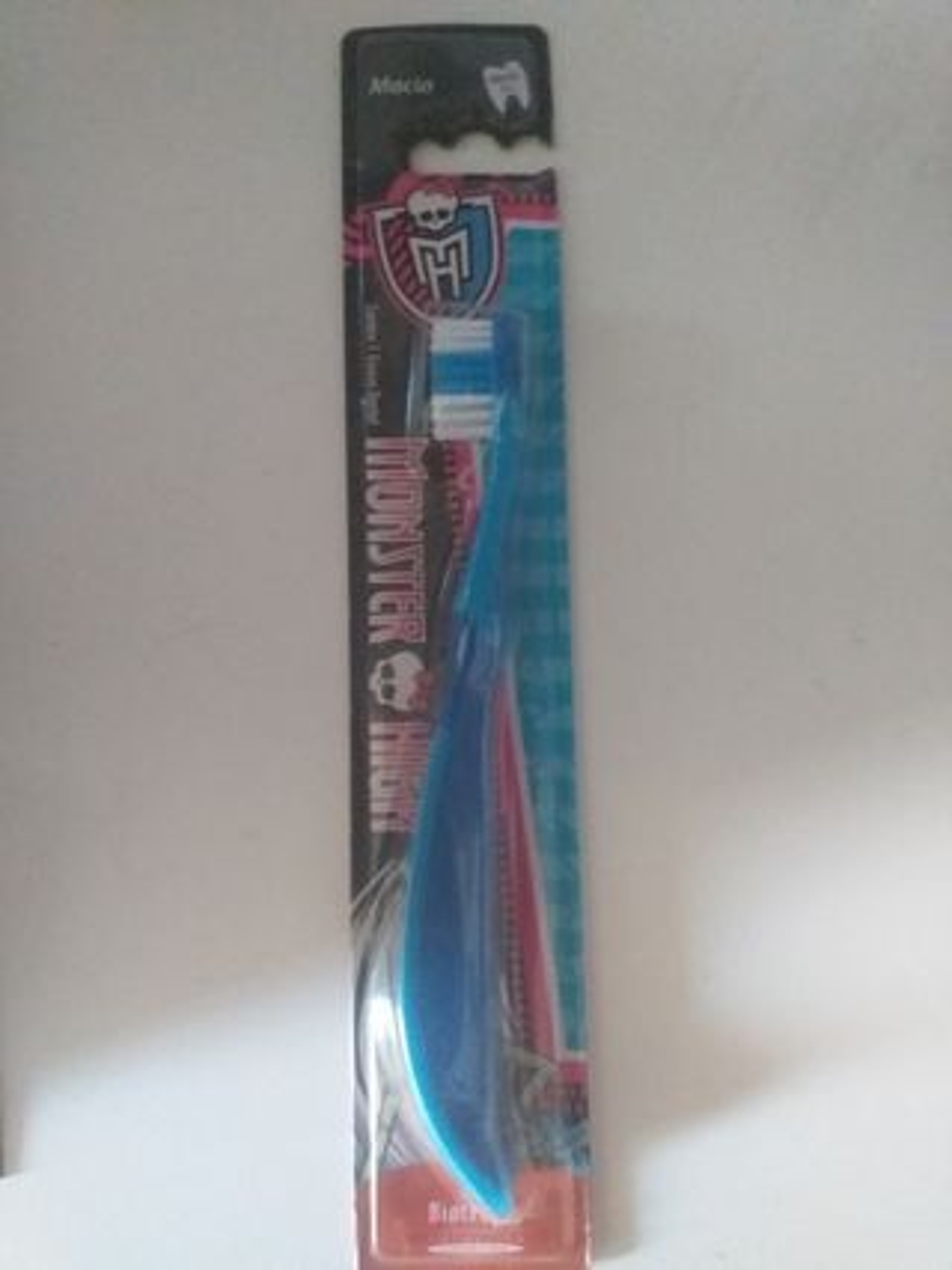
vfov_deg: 65.3
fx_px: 991
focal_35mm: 27
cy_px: 635
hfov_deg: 51.3
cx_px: 476
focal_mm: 3.6
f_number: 1.9
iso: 500
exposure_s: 1/25
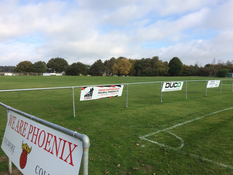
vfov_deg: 48.2
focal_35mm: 29
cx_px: 116
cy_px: 88
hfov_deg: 61.7
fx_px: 195
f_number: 2.2
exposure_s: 1/1466
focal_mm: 4.15
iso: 32
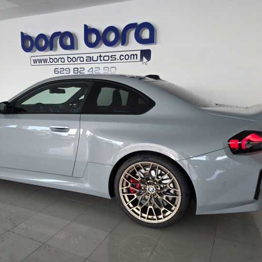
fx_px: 257
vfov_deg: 54.0
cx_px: 98
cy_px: 138
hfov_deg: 53.4
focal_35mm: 30
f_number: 1.7
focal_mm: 6.3
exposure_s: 1/100
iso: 200
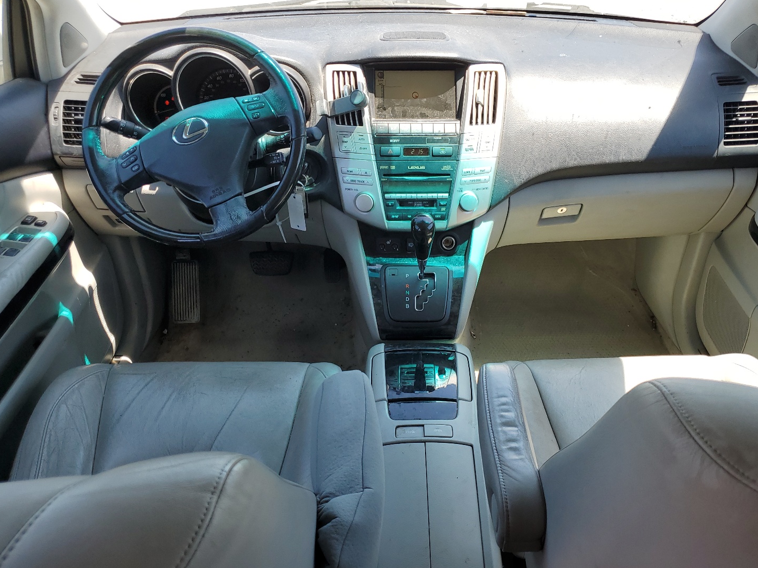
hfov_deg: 61.6
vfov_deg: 48.2
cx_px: 409
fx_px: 635
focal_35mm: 29
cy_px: 313
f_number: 1.5
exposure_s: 1/417
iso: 50
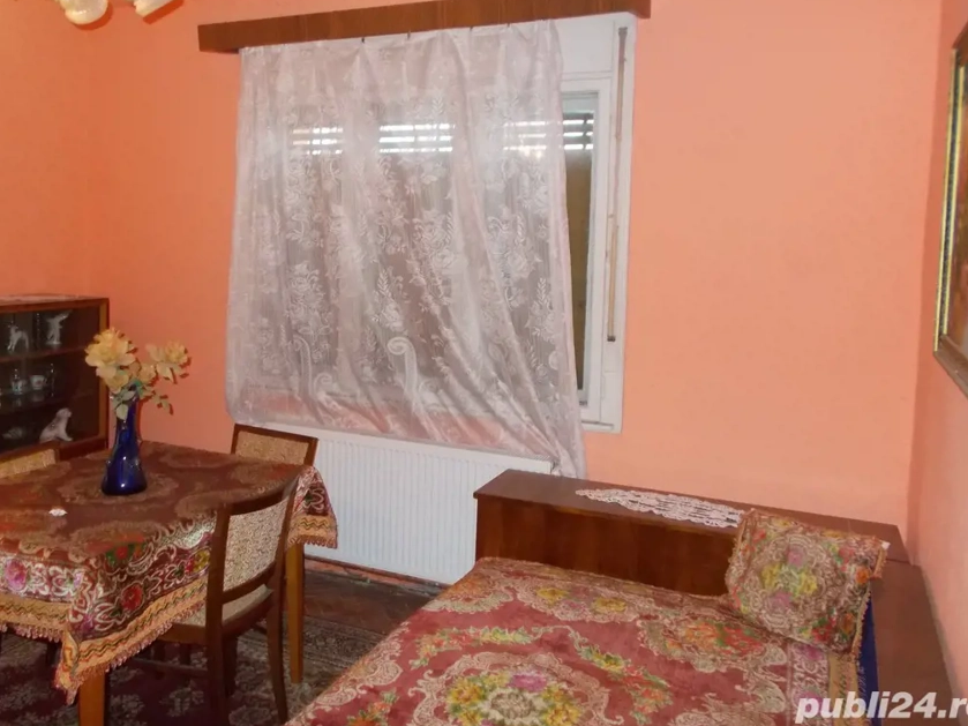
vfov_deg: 45.2
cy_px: 300
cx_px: 420
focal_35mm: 31
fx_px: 867
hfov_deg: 58.2
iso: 360
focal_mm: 4.6
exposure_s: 1/25
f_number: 3.2
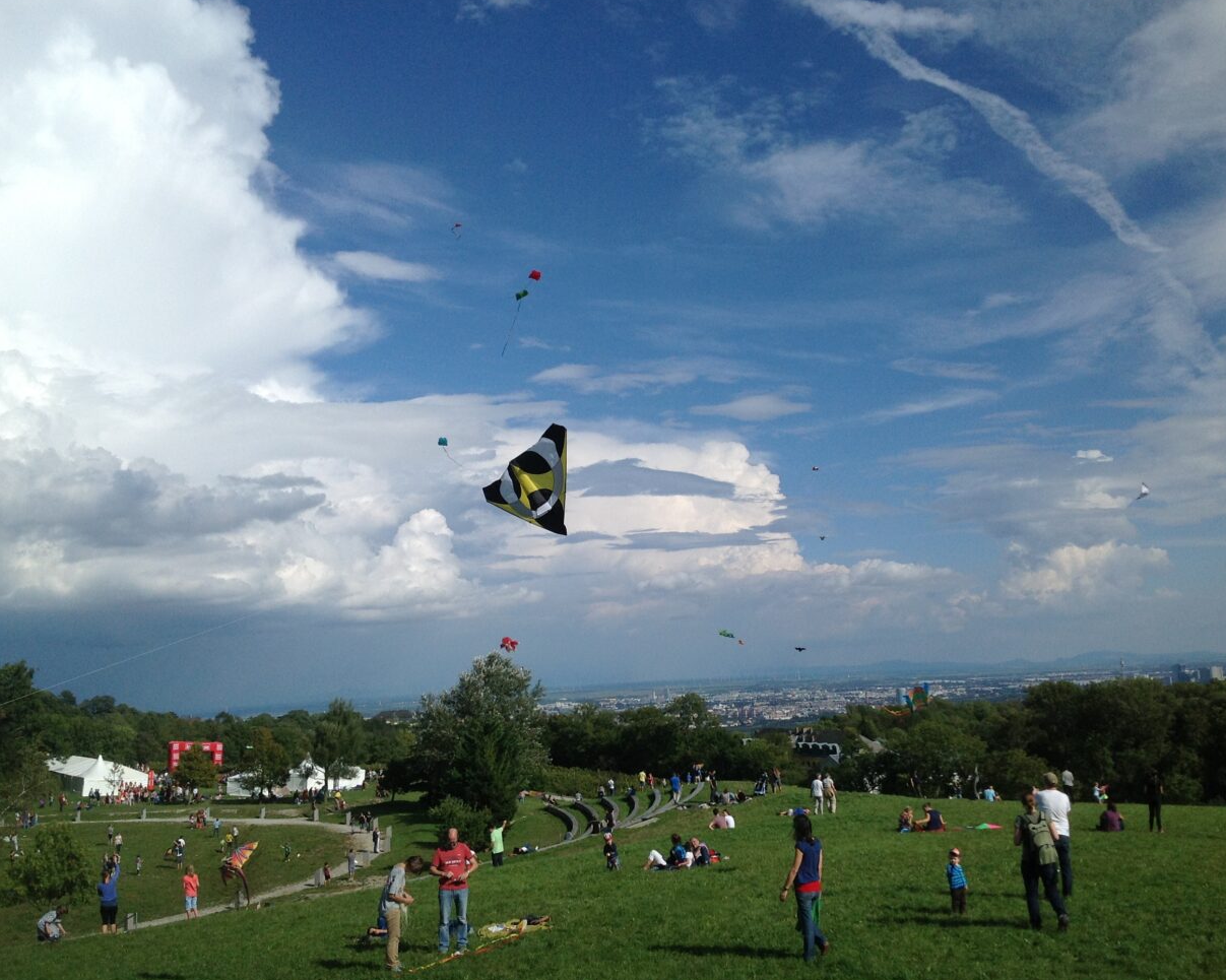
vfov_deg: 39.1
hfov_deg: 47.9
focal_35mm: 38
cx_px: 617
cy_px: 480
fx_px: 1378
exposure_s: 1/6061
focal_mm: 4.28
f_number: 2.4
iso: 64
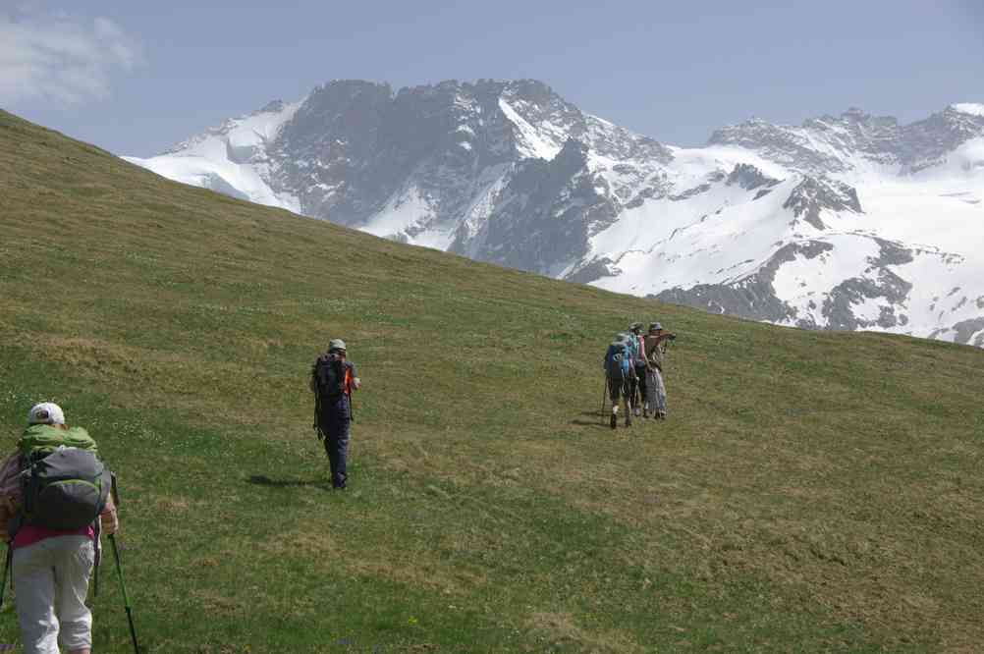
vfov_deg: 16.5
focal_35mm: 82
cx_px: 492
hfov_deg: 24.6
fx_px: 2253
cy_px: 327
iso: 100
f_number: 9.5
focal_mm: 55
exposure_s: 1/250
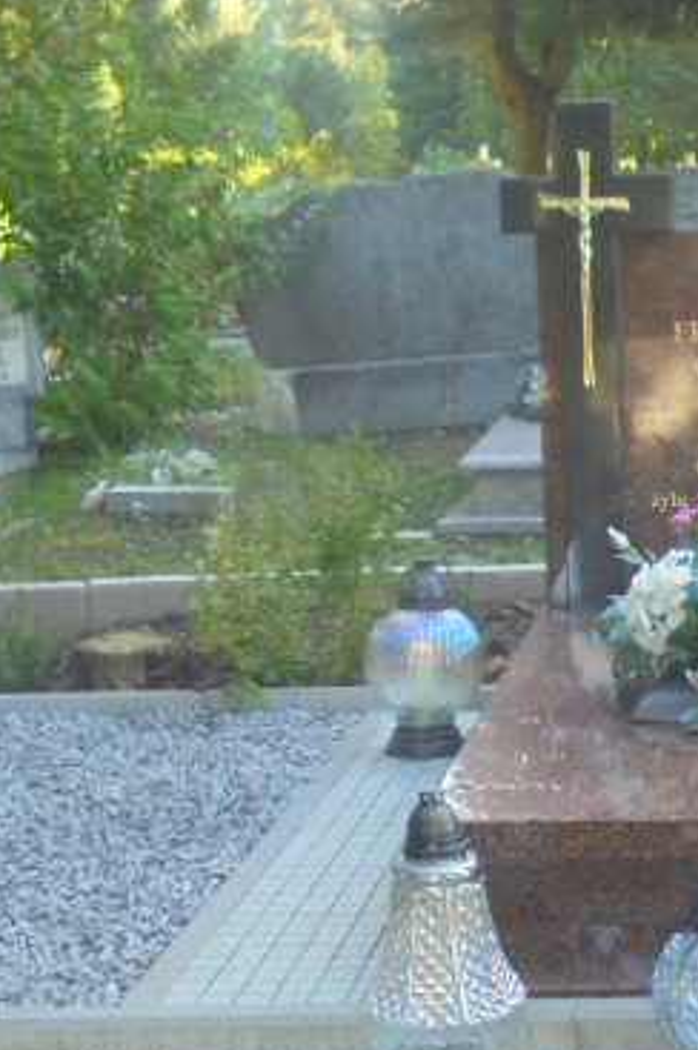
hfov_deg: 19.3
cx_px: 629
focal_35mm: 69
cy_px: 495
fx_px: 2010
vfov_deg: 29.3
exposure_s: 1/30
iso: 160
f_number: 4.2
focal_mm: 6.9
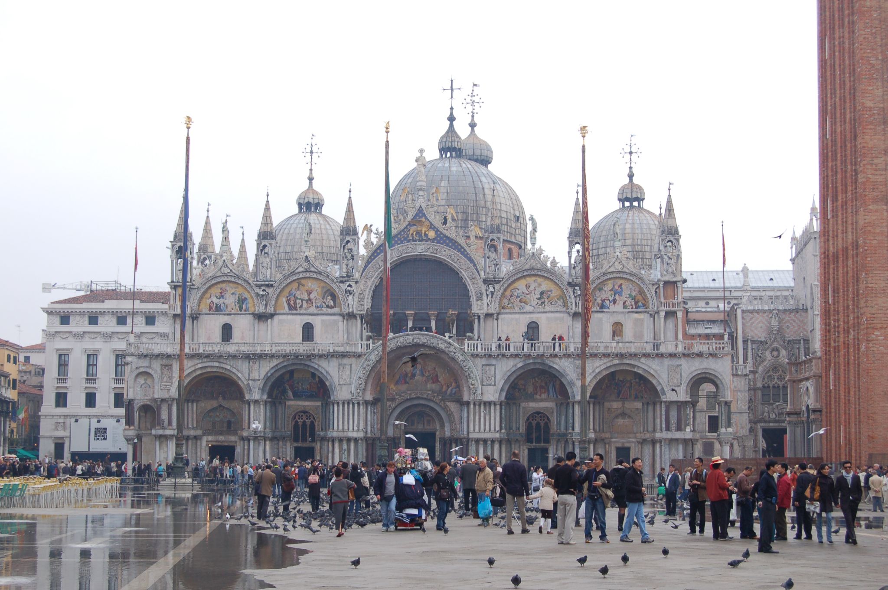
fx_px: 1405
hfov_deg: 35.1
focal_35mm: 57
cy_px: 295
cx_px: 444
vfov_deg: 23.7
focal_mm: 38
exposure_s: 1/250
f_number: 8
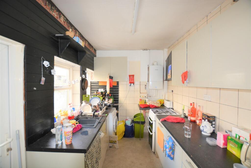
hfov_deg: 100.4
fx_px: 105
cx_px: 126
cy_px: 84
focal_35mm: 15
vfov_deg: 77.3
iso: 400
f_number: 3.5
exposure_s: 1/80
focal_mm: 10
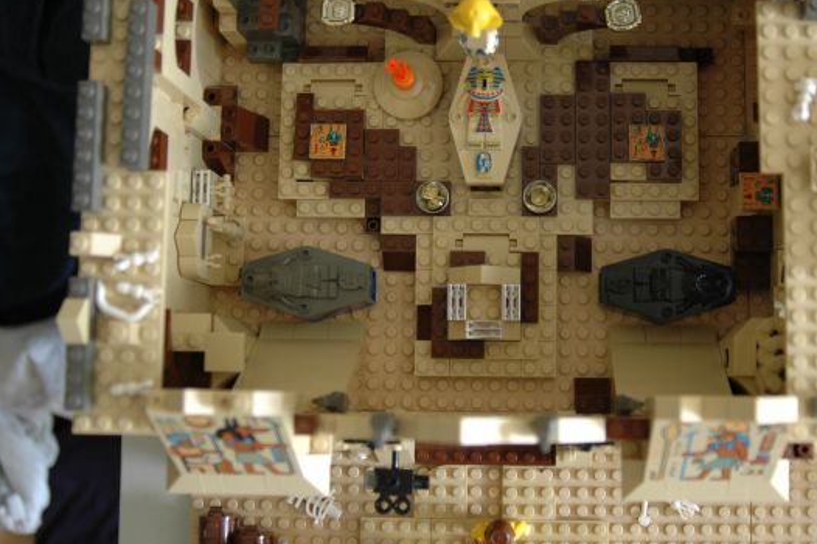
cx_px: 483
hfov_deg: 35.2
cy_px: 236
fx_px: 1284
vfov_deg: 23.9
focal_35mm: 57
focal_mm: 31
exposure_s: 1/50
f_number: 3.5
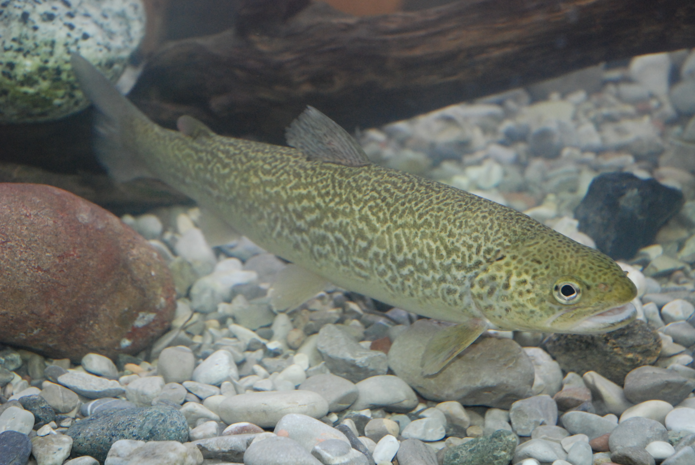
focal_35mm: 75
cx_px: 348
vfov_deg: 18.2
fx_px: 1450
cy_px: 232
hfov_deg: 27.0
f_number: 5
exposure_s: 1/60
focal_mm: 50
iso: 1000
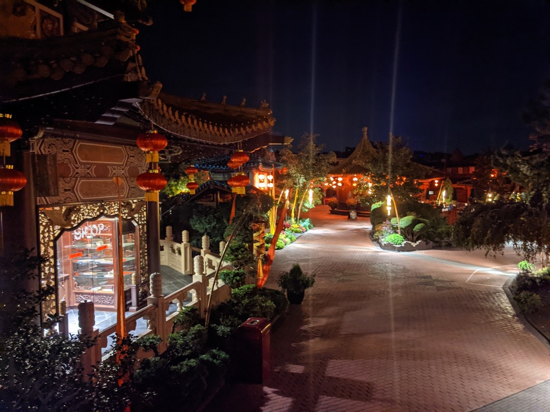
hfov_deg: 65.3
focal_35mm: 27
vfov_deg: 51.4
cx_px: 275
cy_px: 206
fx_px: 429
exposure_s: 1/5.61
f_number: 1.73
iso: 456
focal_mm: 4.38
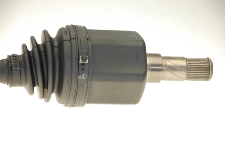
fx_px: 984
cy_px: 75
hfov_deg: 13.0
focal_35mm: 158
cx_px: 112
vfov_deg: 8.7
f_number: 5.6
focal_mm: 105
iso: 400
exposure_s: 1/200
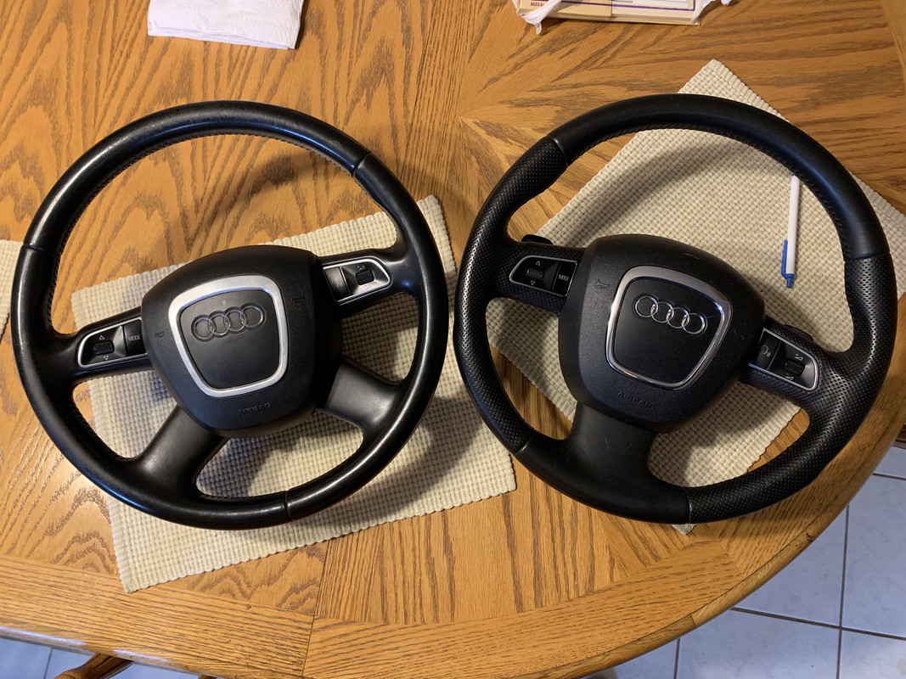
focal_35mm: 26
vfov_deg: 53.1
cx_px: 453
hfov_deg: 67.3
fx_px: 680
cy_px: 340
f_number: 1.8
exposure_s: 1/60
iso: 250
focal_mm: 4.25
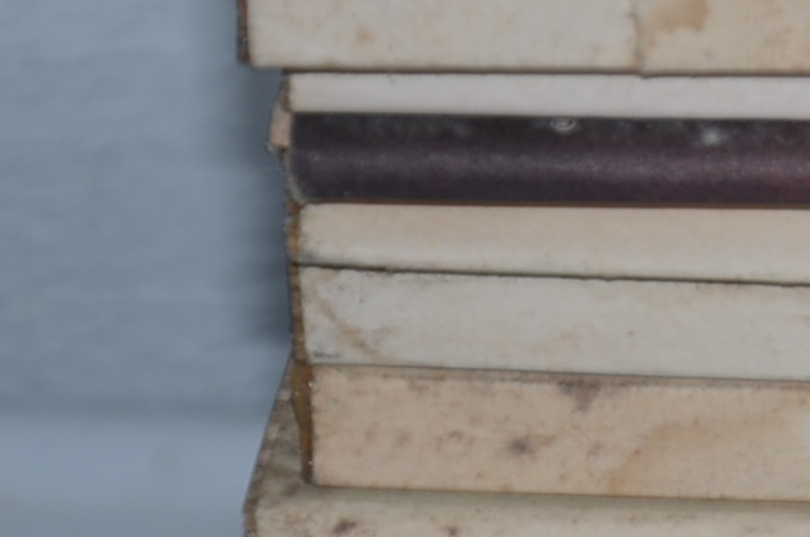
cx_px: 1677
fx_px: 12380
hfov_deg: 3.7
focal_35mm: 551
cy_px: 710
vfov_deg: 2.5
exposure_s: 1/60
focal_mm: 85
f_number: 5.6
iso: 100
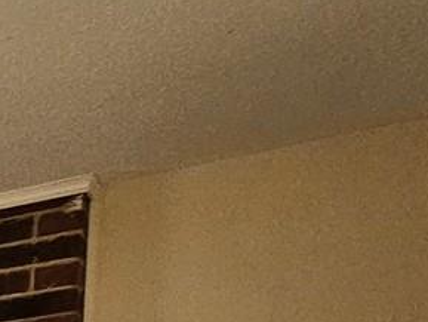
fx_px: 1138
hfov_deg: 10.7
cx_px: -936
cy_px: 730
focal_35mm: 92
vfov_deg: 12.9
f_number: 2.2
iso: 100
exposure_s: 1/60
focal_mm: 2.2
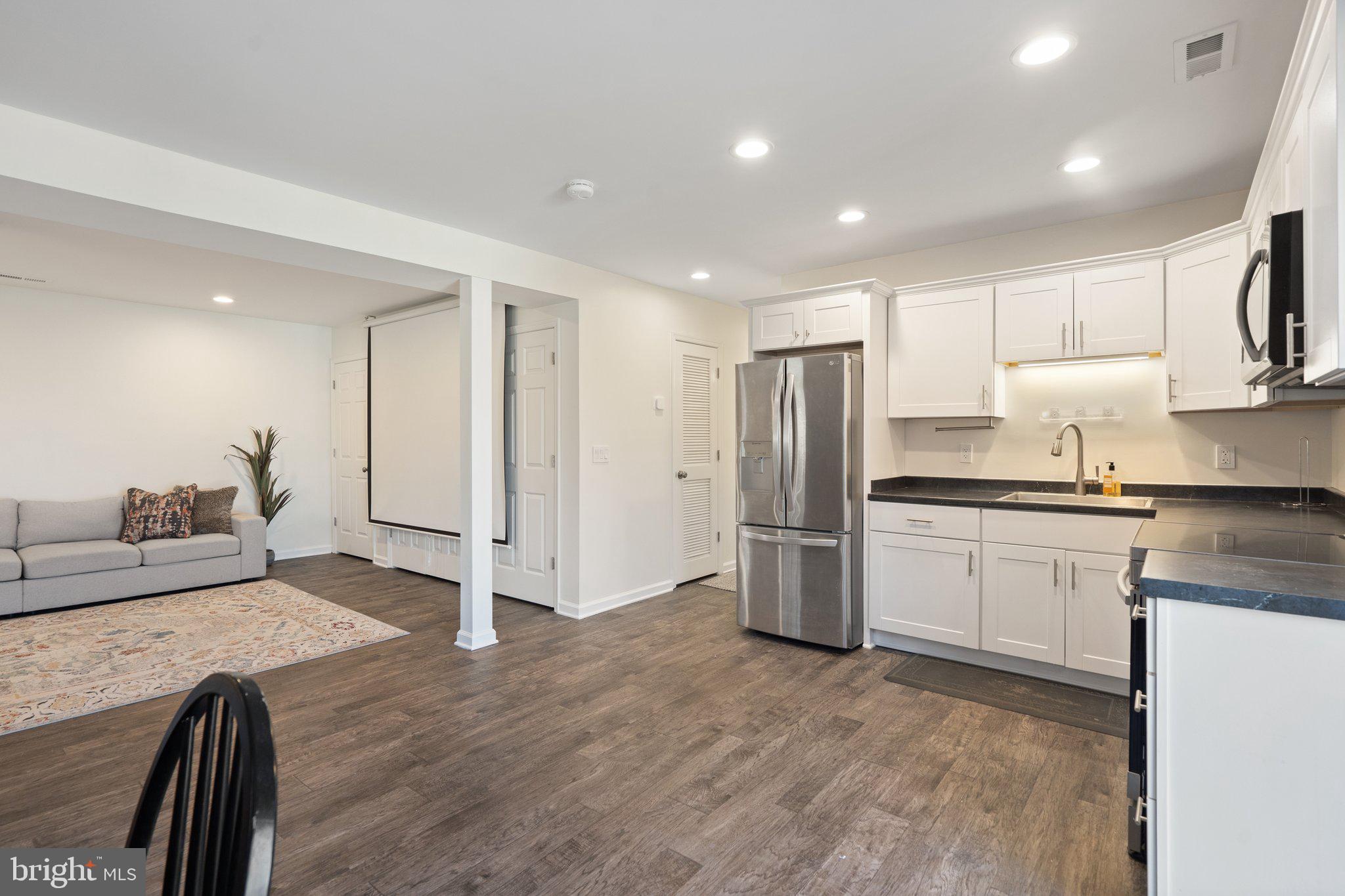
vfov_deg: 73.7
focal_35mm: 16
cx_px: 672
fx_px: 598
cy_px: 448
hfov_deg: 96.7
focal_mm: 16
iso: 500
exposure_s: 1/8
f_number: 8
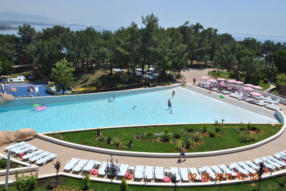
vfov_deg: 37.0
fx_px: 286
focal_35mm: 36
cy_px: 96
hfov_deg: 53.1
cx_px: 143
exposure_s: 1/320
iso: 100
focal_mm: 24
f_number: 9
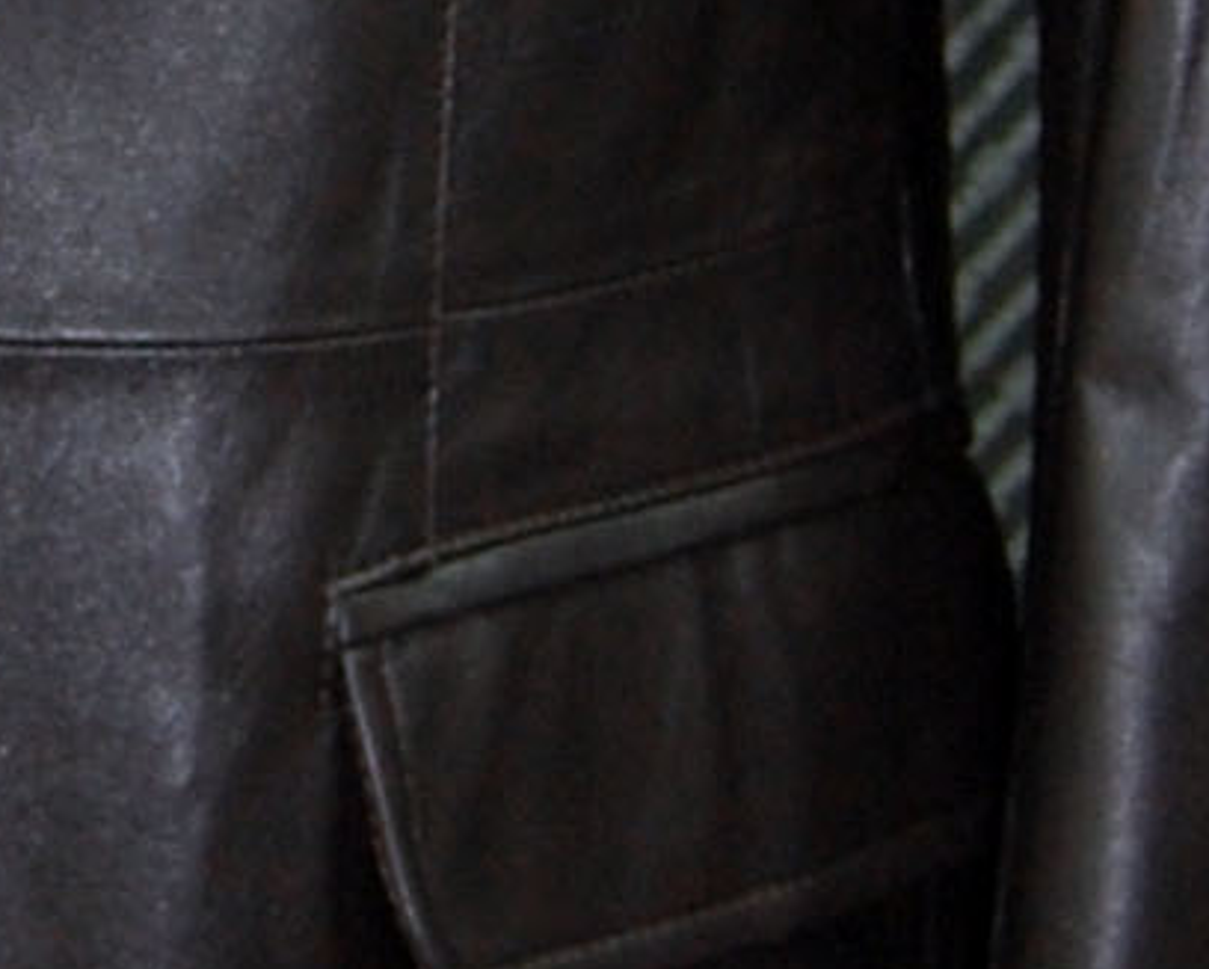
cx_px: -421
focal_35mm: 311
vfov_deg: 4.9
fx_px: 11136
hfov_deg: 6.2
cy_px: -625
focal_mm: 30
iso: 400
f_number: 4.2
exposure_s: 1/60
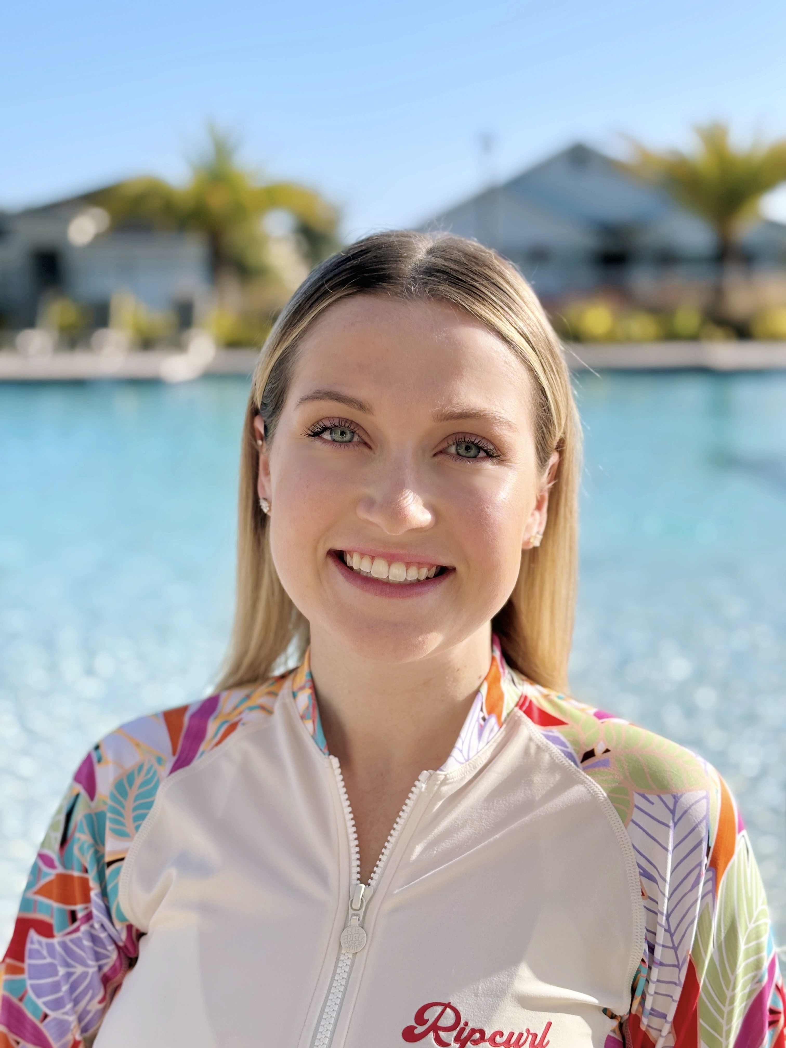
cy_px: 524
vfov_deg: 36.8
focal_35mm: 52
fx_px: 1574
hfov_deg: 28.0
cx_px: 393
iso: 40
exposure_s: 1/2024
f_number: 1.6
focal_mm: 5.96
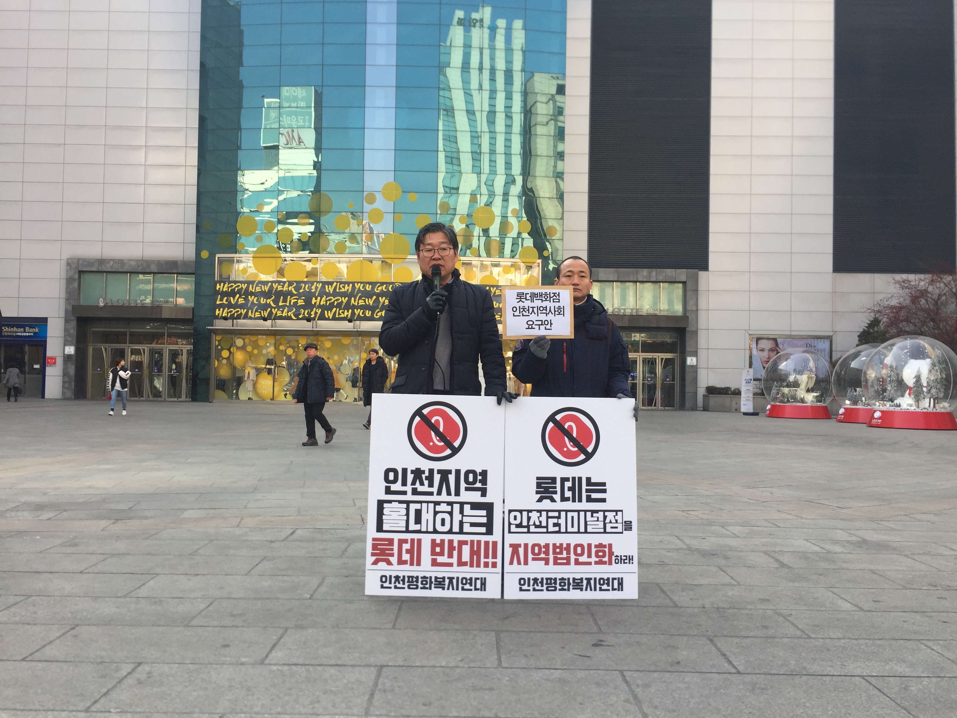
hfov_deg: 61.7
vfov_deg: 48.2
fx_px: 802
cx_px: 478
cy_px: 359
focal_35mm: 29
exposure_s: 1/425
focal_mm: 4.15
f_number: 2.2
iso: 32
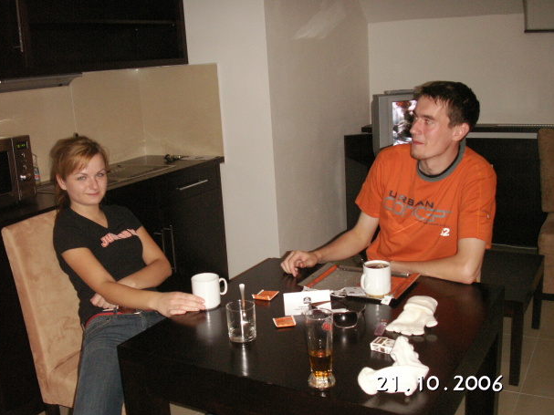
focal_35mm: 39
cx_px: 264
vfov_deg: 36.8
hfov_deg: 47.9
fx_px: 624
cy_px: 212
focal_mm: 7.7
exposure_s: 1/40
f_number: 3.5
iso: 160
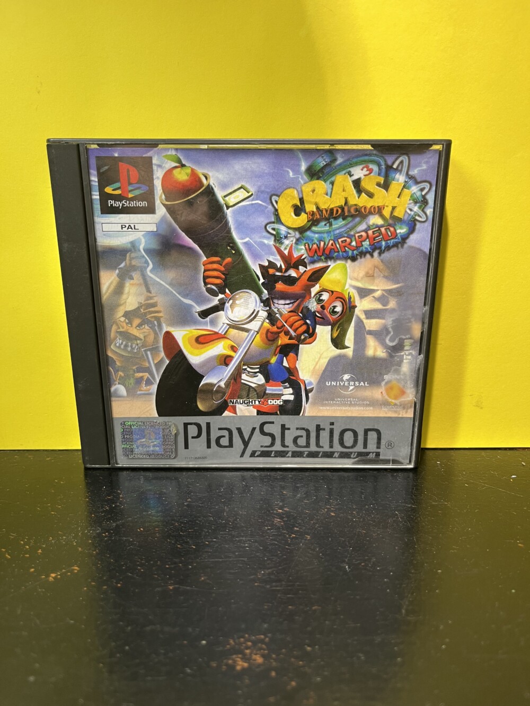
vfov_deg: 67.3
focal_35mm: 26
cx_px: 265
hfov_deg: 53.1
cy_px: 353
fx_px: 531
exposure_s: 1/50
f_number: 1.6
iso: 100
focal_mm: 5.1
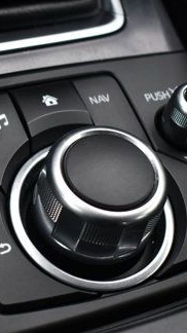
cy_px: 201
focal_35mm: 87
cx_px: 22
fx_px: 768
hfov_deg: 13.8
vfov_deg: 24.4
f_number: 4.2
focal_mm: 28
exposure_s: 1/200
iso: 800
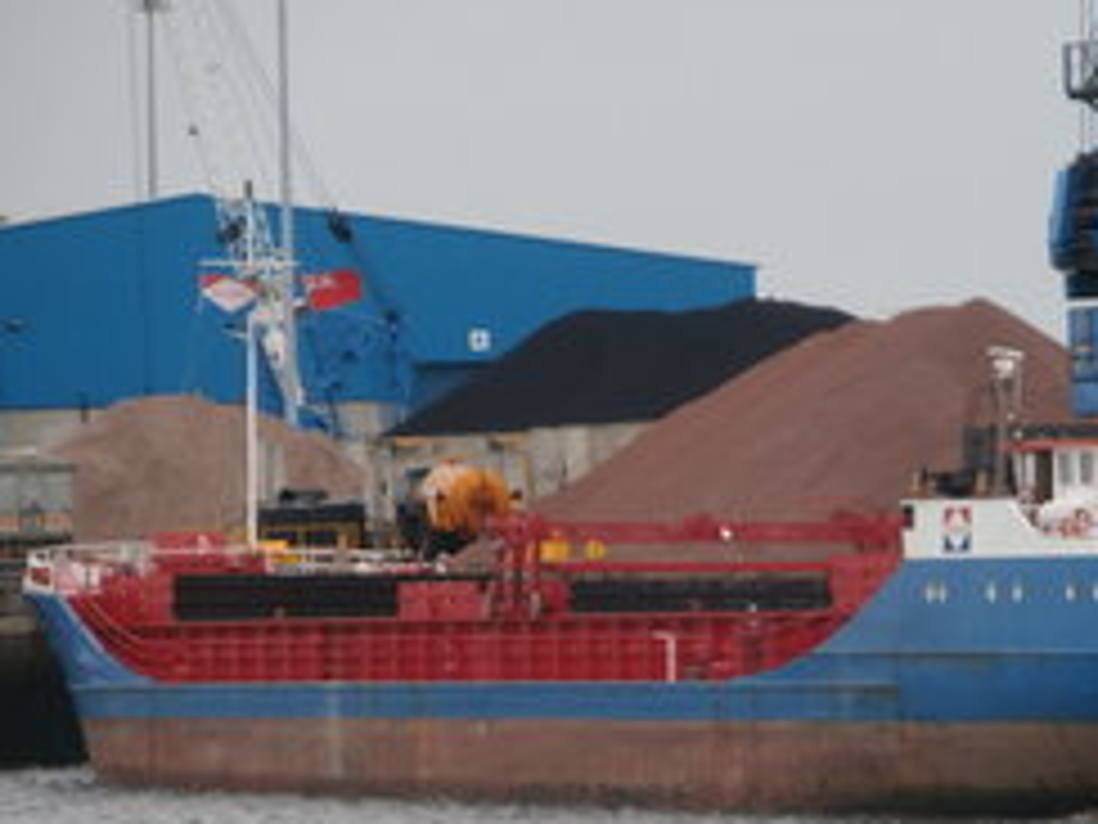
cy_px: 558
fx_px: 12466
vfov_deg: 3.8
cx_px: 792
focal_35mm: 393
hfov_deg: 5.0
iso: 125
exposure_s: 1/200
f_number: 5.8
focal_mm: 42
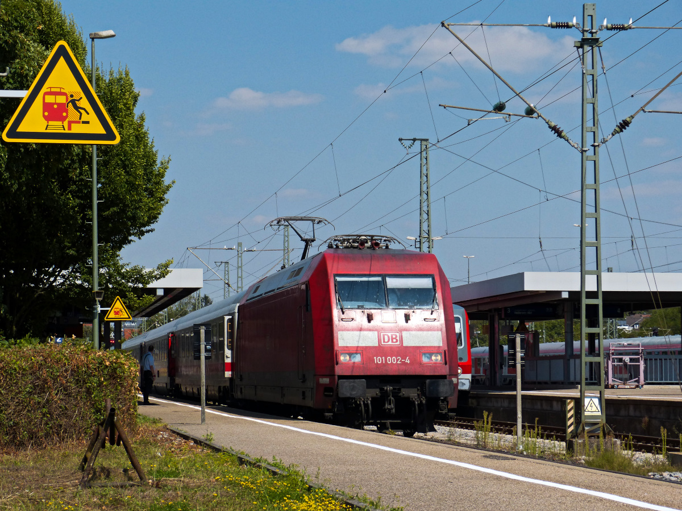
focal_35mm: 88
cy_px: 256
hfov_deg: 22.3
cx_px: 341
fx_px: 1733
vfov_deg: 16.8
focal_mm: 15.8
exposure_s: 1/1300
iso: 100
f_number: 4
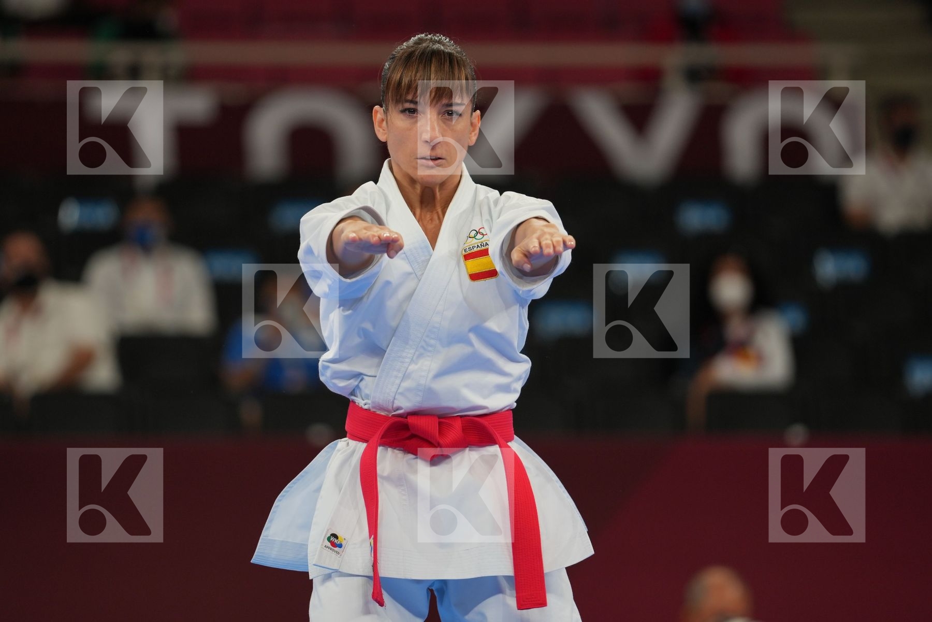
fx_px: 7766
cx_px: 466
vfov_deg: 4.6
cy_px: 311
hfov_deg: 6.9
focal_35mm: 300
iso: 250
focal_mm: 200
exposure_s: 1/500
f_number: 2.8
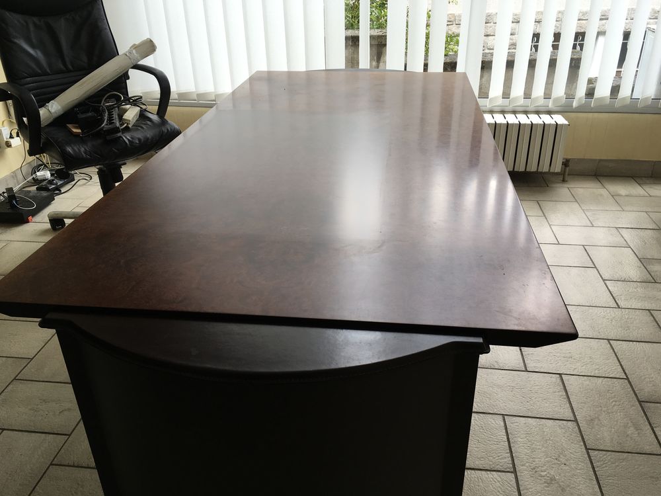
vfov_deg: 48.2
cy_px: 248
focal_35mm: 29
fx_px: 554
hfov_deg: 61.7
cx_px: 330
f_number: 2.2
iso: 25
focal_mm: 4.15
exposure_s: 1/102
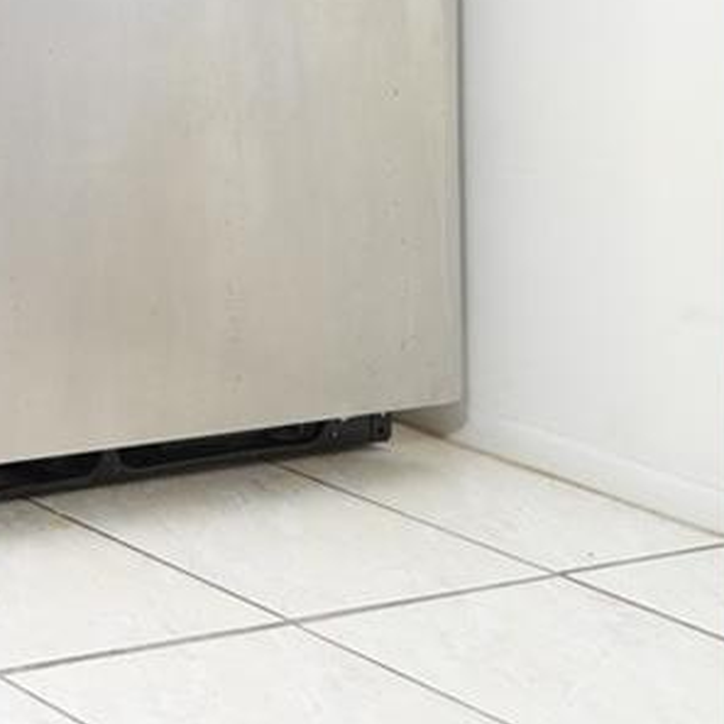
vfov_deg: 16.9
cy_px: -396
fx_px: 2177
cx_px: -1203
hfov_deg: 12.6
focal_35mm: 92
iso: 400
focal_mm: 20
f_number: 4
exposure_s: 1/60
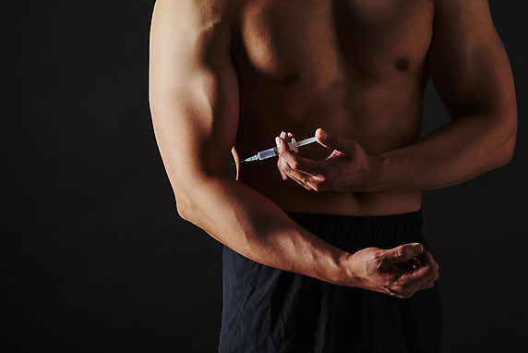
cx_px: 262
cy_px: 173
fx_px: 1614
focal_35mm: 110
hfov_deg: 18.6
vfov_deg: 12.5
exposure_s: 1/125
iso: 100
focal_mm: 105
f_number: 22
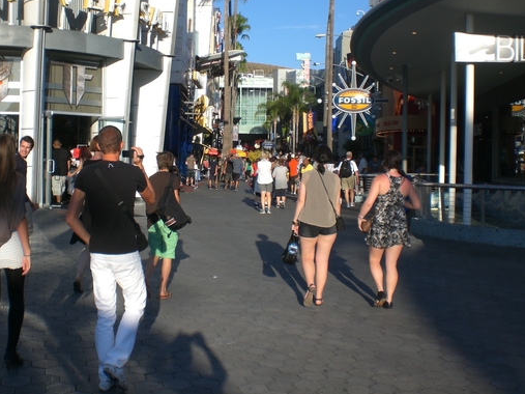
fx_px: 682
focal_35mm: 45
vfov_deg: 32.1
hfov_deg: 41.9
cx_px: 218
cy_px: 170
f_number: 4.4
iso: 50
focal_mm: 6.3
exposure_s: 1/400
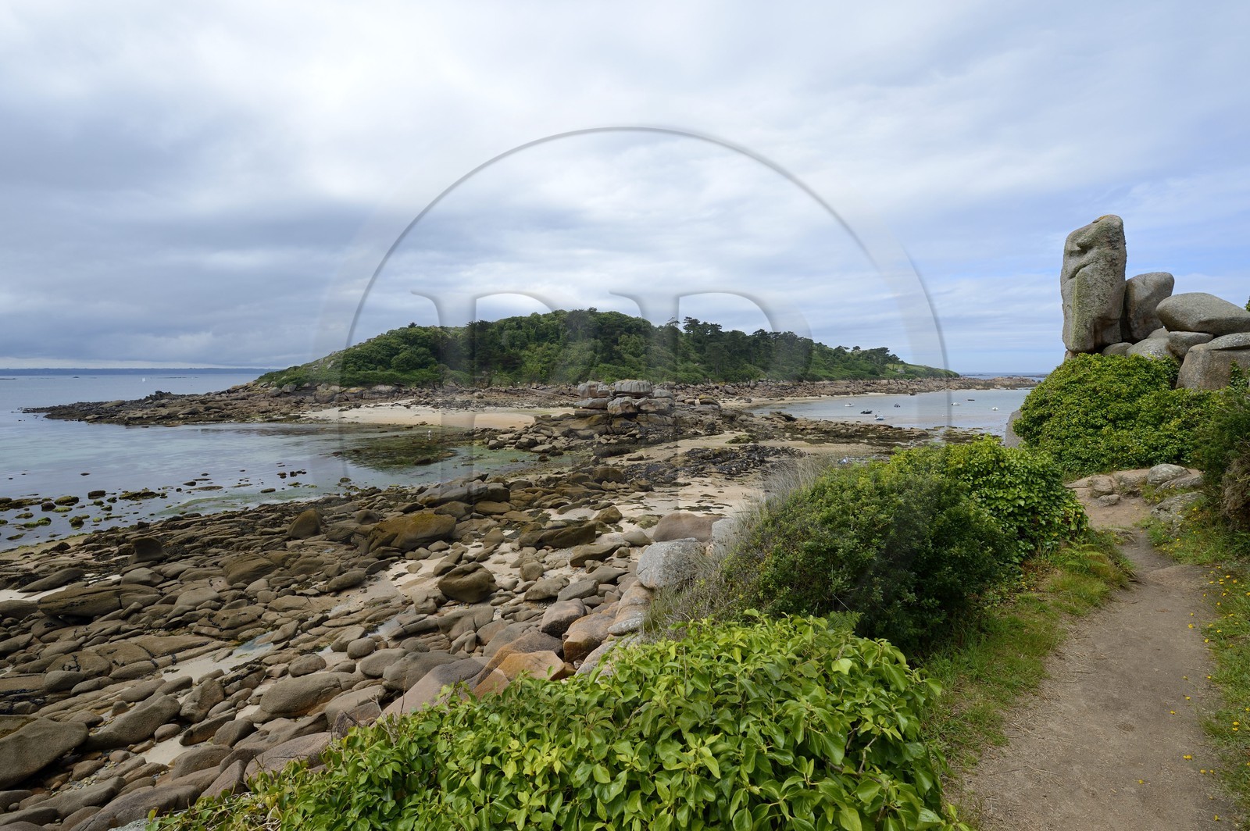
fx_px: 555
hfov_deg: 96.8
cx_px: 625
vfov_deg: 73.6
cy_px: 416
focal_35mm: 16
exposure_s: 1/250
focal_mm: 16
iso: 200
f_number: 11
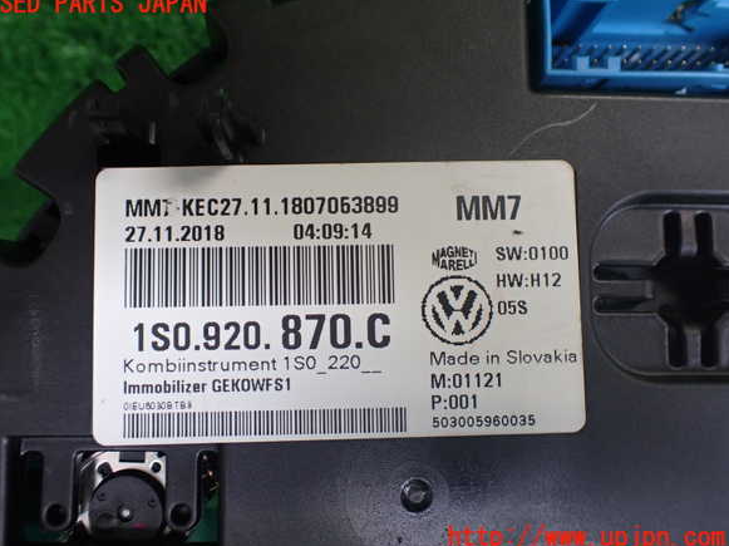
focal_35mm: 31
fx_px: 652
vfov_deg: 45.4
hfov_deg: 58.4
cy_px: 271
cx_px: 355
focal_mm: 5.4
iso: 320
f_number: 2.3
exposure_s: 1/125
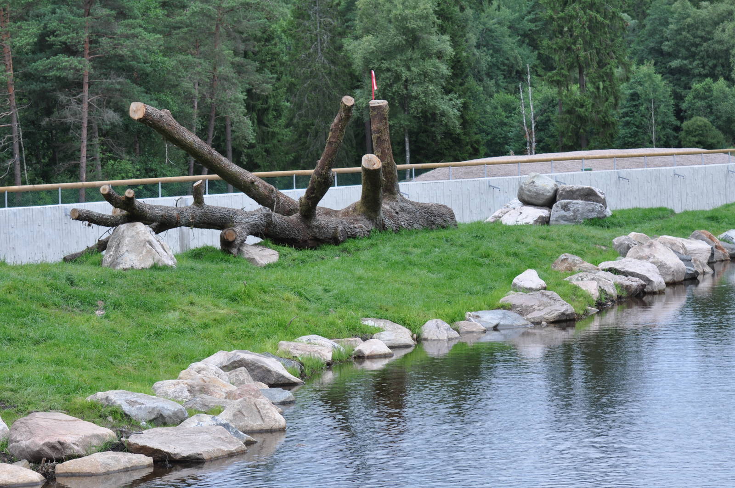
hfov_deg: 19.5
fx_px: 2141
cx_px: 368
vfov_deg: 13.0
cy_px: 244
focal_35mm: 105
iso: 200
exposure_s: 1/200
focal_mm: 70
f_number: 7.1
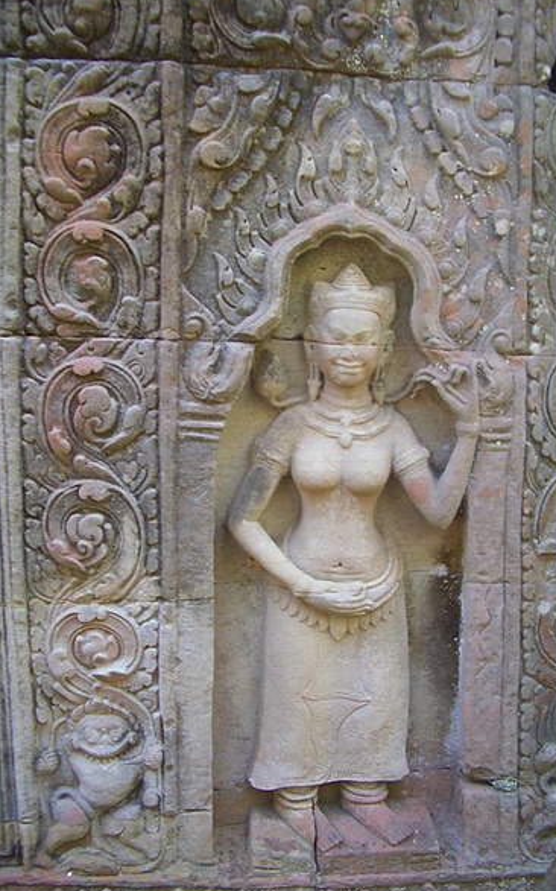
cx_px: 330
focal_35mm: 38
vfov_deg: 51.6
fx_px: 922
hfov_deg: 33.5
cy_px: 442
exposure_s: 1/50
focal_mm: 5.8
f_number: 2.6
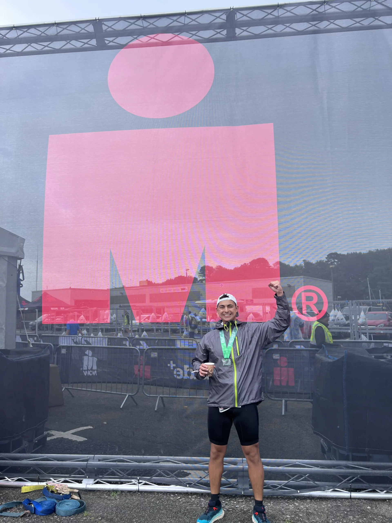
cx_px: 196
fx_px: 393
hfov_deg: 53.1
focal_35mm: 26
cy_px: 262
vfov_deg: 67.3
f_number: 1.5
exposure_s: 1/1344
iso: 50
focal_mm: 5.7
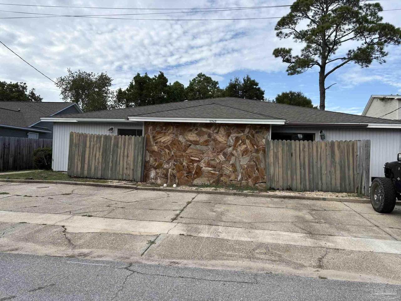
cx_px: 200
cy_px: 150
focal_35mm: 26
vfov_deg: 53.1
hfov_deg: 67.3
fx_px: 301
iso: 50
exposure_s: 1/2141
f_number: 1.6
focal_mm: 5.96
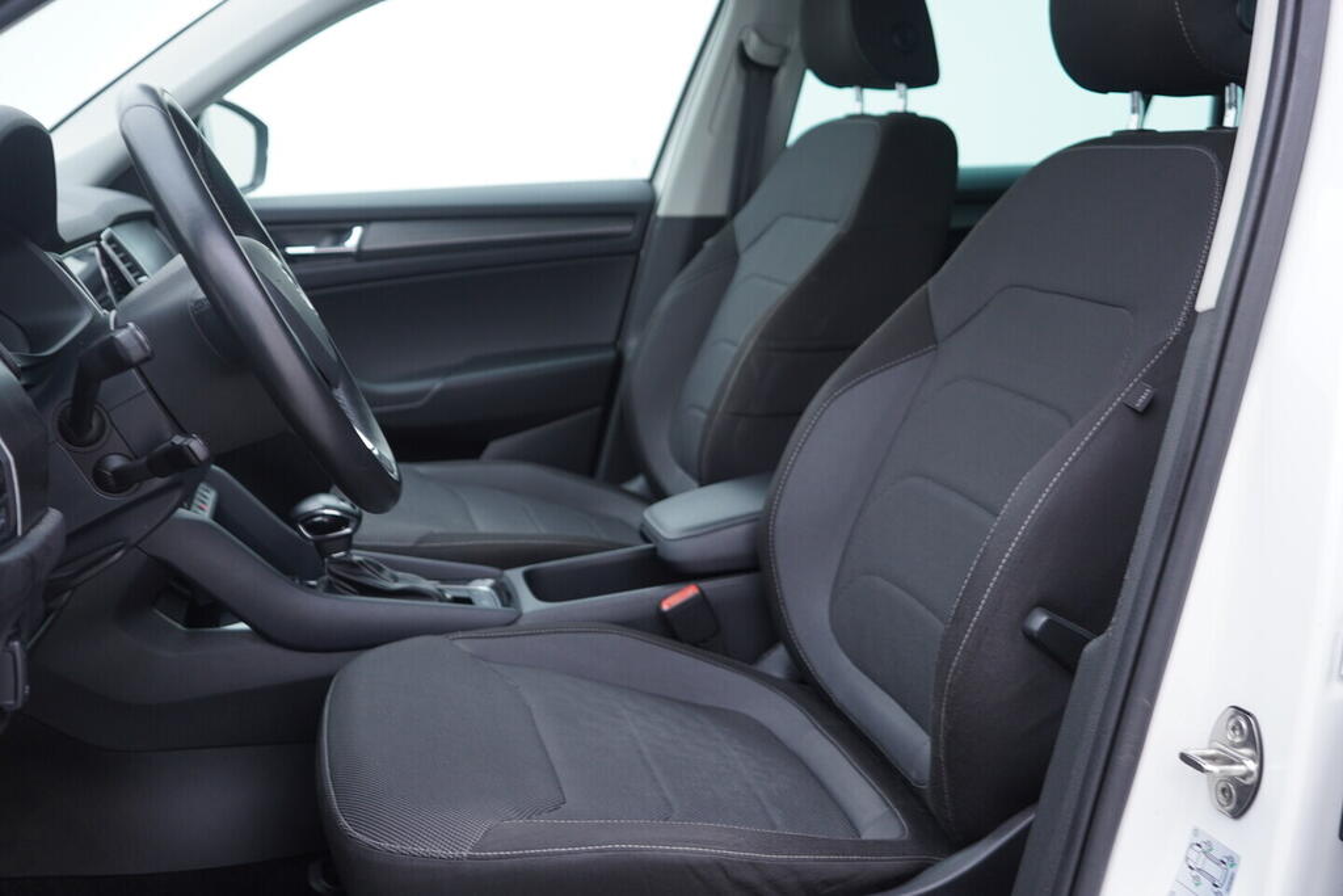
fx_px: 1343
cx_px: 672
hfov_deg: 53.1
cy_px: 448
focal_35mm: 36
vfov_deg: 36.9
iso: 160
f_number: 2.8
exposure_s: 1/40
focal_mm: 24
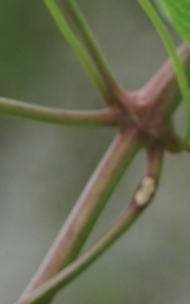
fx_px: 4499
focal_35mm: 542
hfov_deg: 2.4
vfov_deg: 3.9
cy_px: -125
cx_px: 135
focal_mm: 80
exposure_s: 1/50
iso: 100
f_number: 5.6
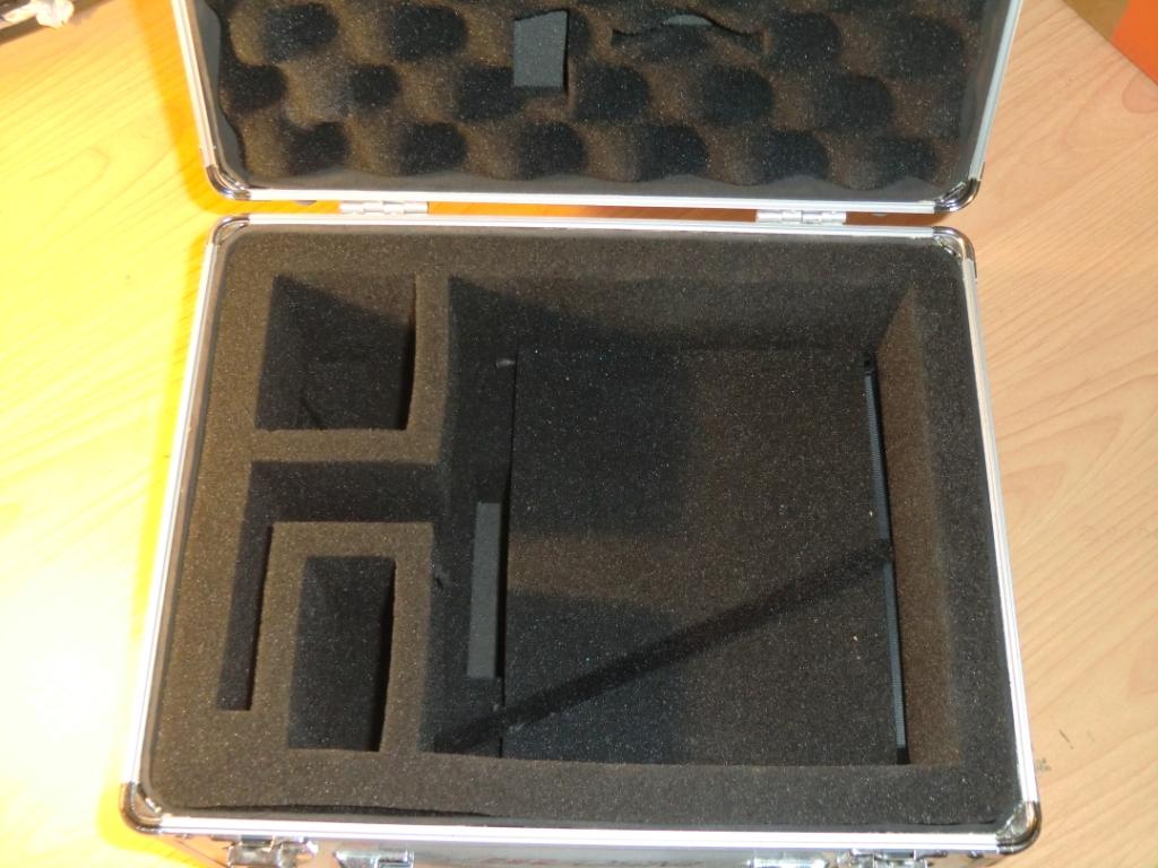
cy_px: 434
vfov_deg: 36.0
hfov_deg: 46.8
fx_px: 1338
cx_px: 579
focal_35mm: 40
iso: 400
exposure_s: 1/20
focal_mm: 7.1
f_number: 3.8
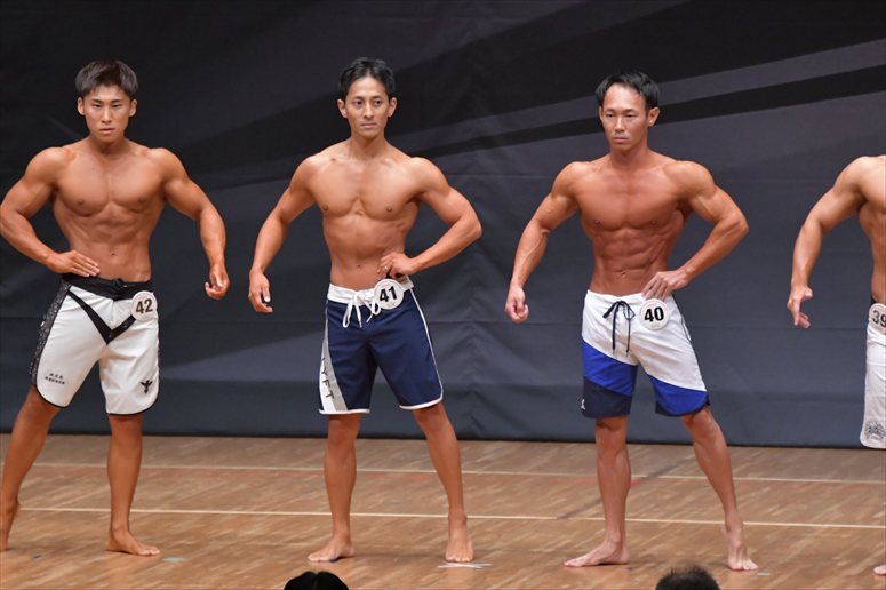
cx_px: 443
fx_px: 7011
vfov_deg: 4.8
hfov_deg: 7.2
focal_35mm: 285
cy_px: 295
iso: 6400
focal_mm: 190
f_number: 5.6
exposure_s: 1/400
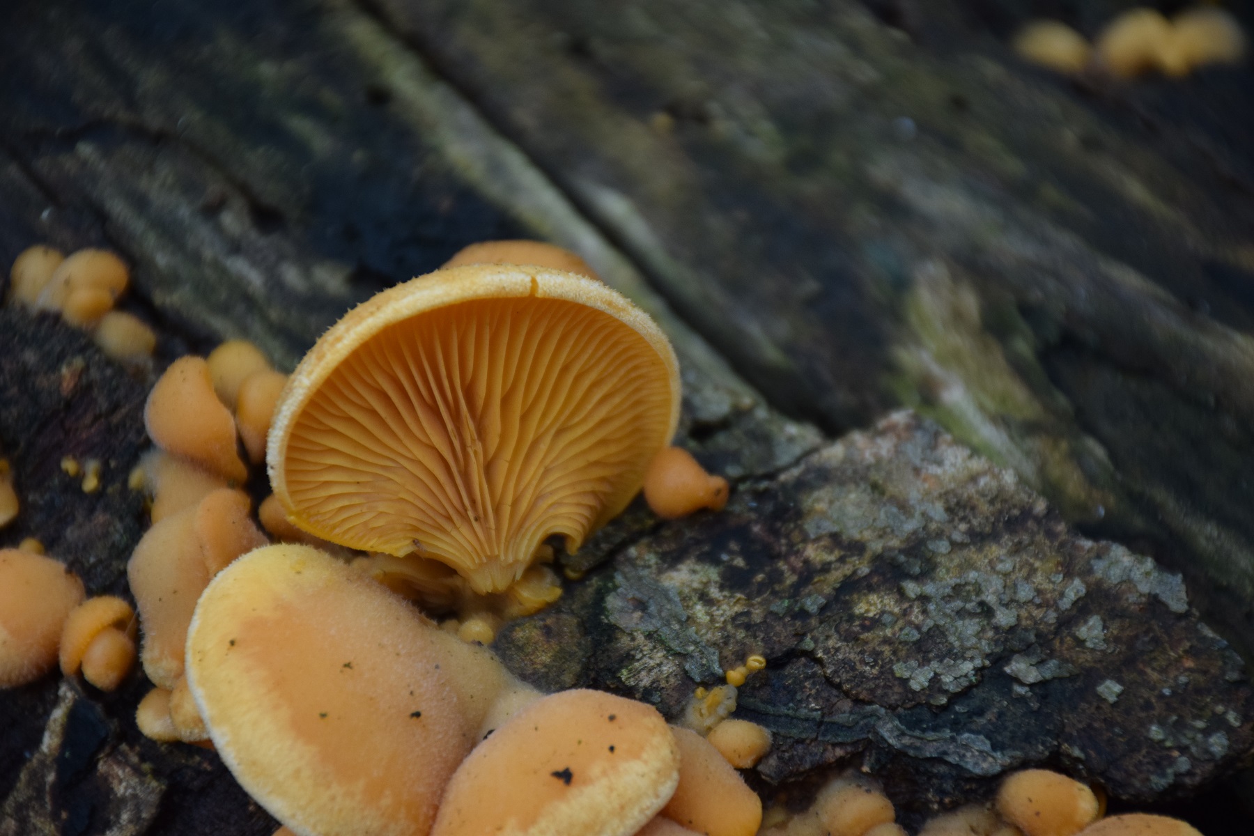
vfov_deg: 6.5
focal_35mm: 210
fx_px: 7314
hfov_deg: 9.8
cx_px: 627
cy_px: 418
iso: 800
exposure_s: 1/250
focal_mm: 140
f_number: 5.6
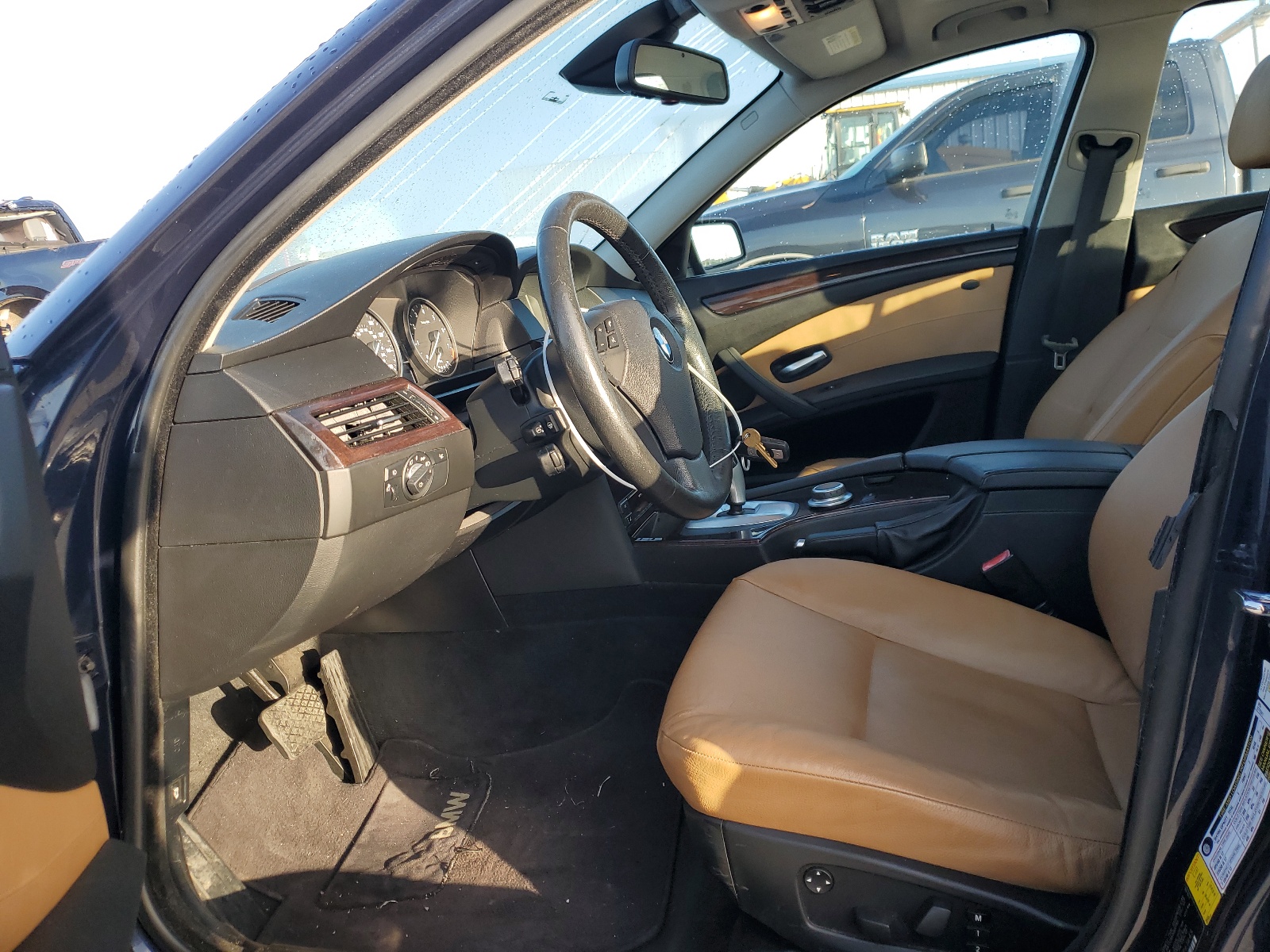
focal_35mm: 26
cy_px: 476
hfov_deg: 67.3
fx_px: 954
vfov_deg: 53.1
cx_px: 635
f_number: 1.5
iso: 50
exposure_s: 1/370
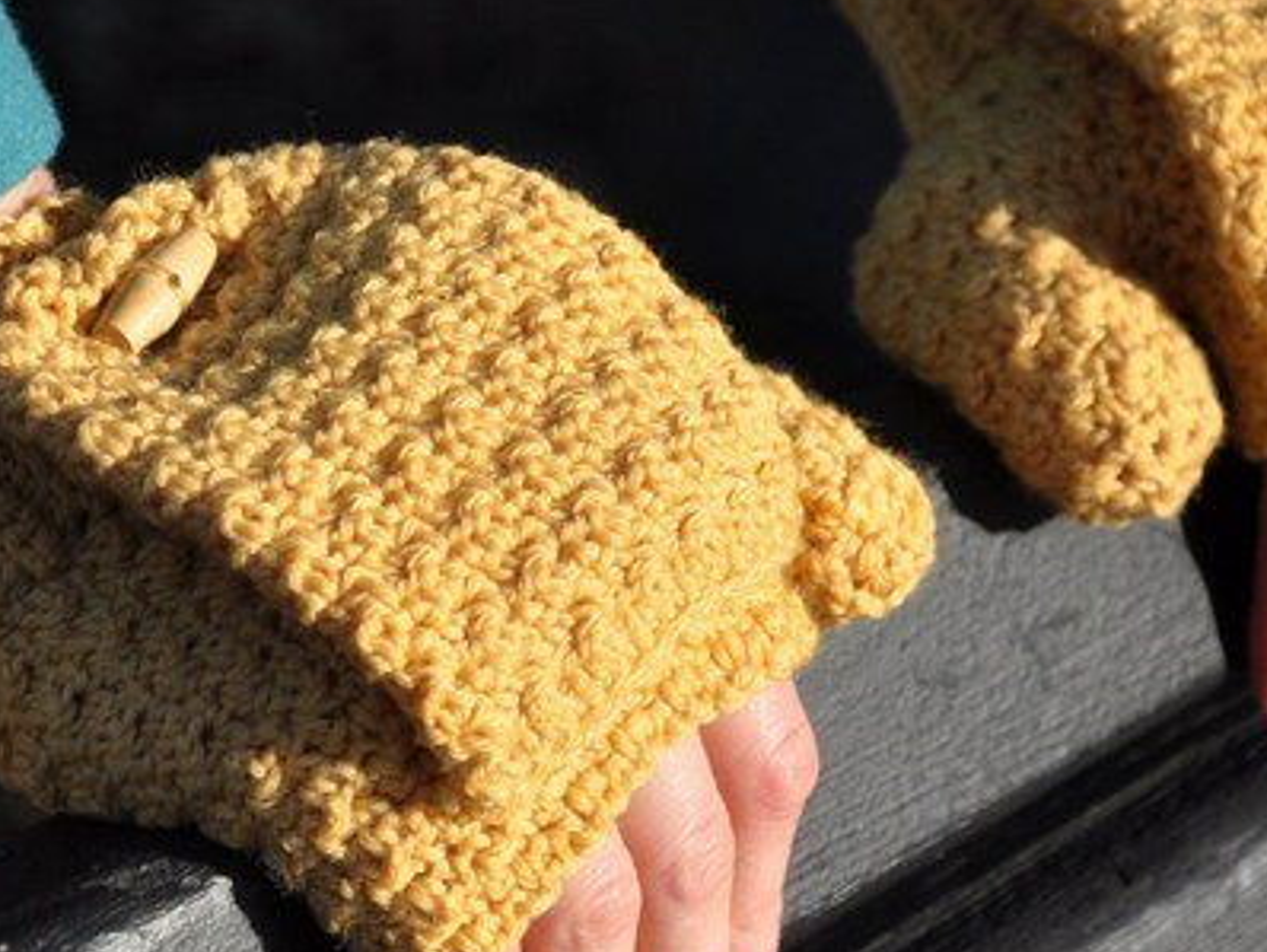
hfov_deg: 10.3
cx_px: 681
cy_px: 463
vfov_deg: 7.8
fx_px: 6995
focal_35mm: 191
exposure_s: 1/640
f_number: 5.3
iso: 200
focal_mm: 66
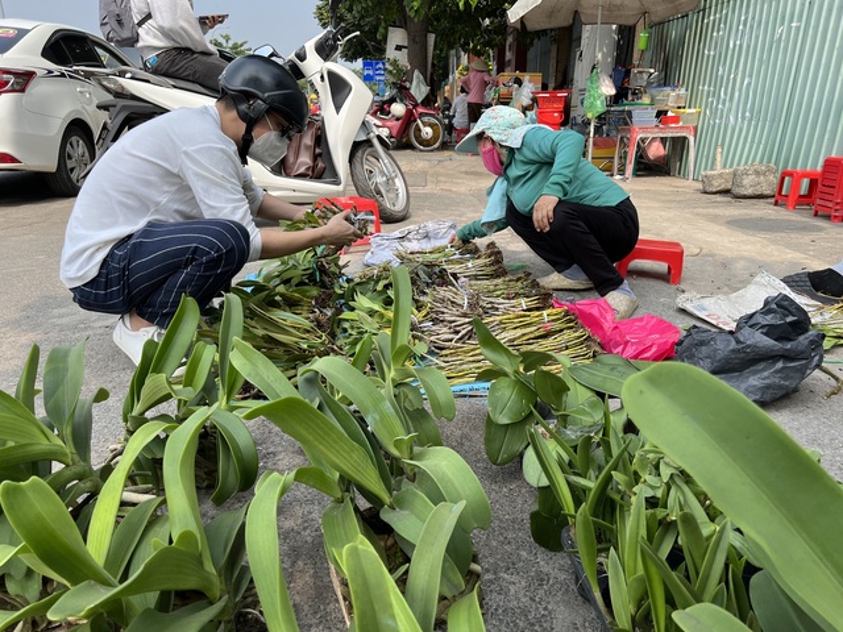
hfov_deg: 67.3
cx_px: 422
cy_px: 316
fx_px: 633
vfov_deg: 53.1
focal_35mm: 26
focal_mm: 5.7
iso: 50
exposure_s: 1/1311
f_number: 1.5
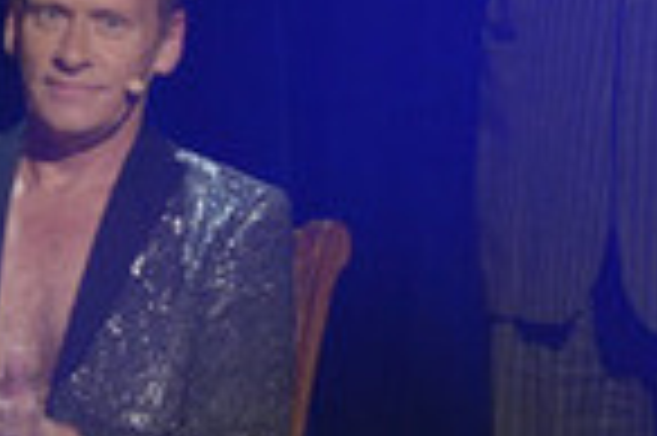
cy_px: 214
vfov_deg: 0.9
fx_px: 27198
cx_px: 14
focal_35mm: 1492
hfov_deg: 1.4
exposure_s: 1/160
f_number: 5
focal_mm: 280
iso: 3200
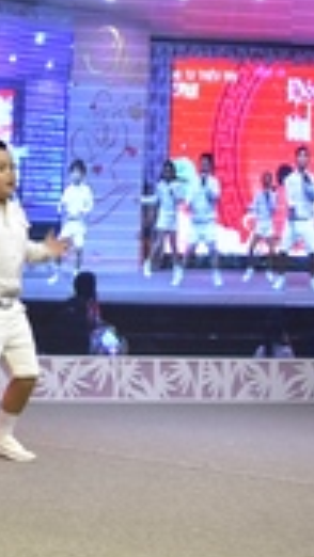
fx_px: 1390
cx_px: -583
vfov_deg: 22.6
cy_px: 214
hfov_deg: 10.1
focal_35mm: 94
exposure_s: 1/80
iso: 1000
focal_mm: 24
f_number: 4
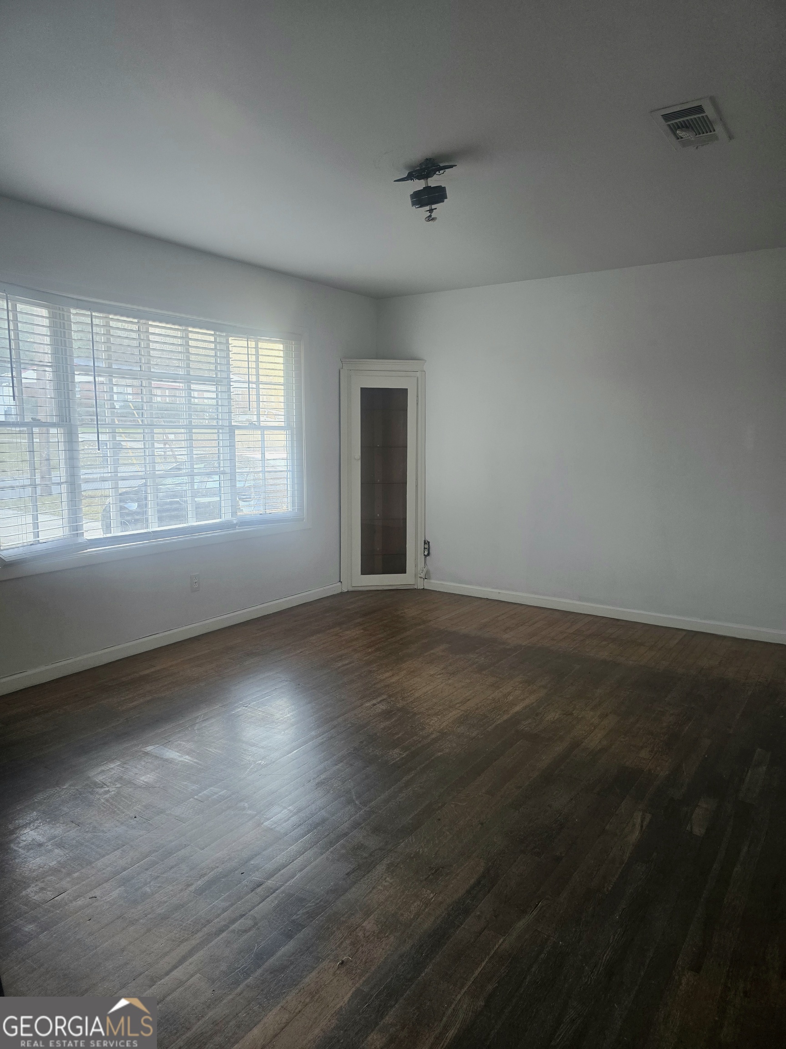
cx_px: 393
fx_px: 696
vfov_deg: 73.9
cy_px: 524
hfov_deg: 58.9
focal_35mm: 23
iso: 160
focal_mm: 6.3
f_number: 1.7
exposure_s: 1/66.2
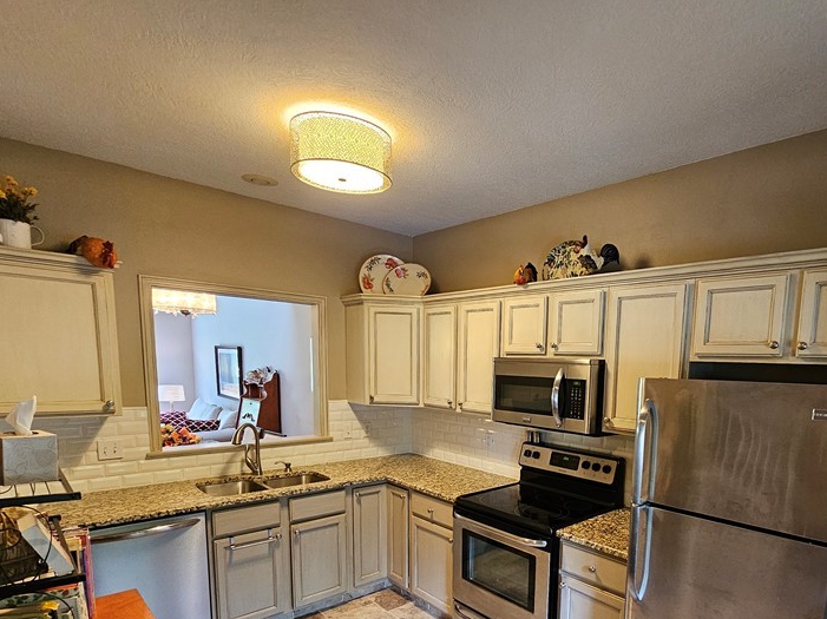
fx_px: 454
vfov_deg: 65.8
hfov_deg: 83.2
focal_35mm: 19
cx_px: 513
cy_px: 436
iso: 320
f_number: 2.2
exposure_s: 1/30
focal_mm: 2.2
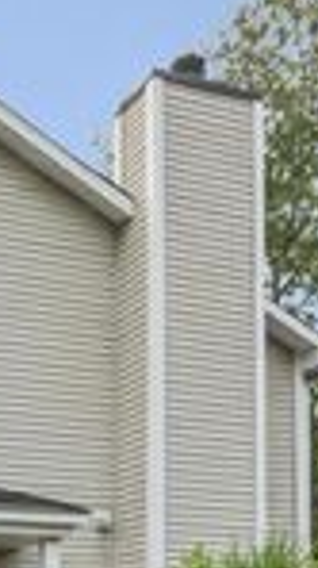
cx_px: -15
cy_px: 474
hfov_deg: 21.6
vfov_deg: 37.4
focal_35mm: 53
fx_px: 796
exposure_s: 1/30
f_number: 22
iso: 200
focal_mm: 10
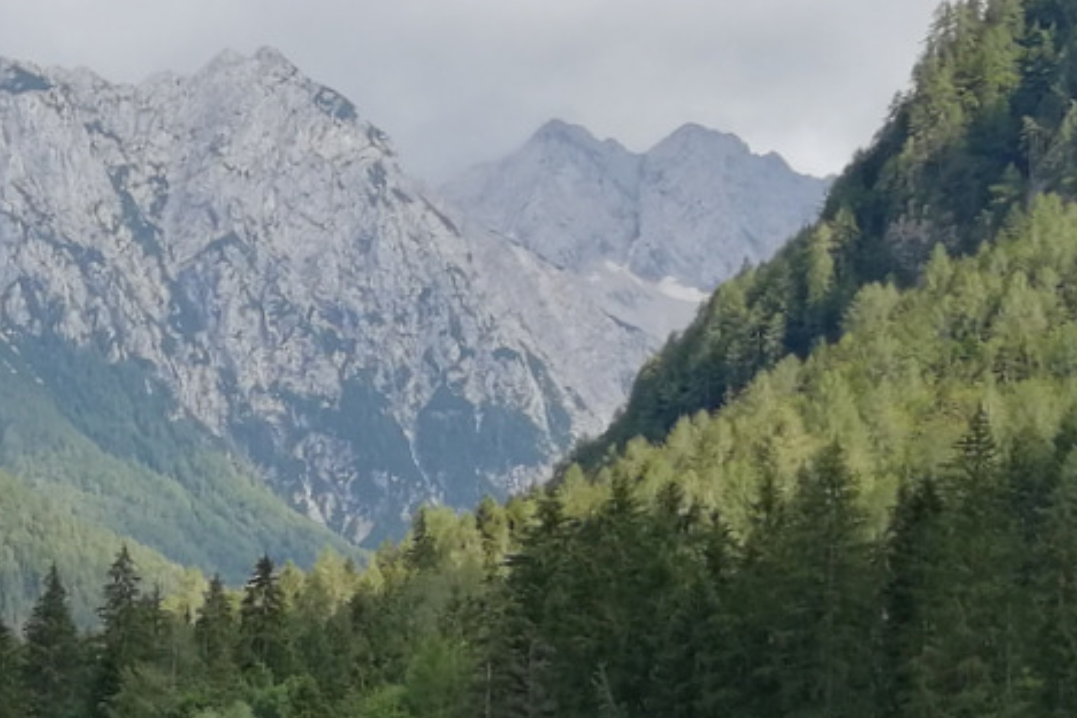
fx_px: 2872
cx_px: 410
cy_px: 857
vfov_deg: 13.8
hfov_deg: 21.2
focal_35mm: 96
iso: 50
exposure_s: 1/1147
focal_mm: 3.95
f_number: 1.8
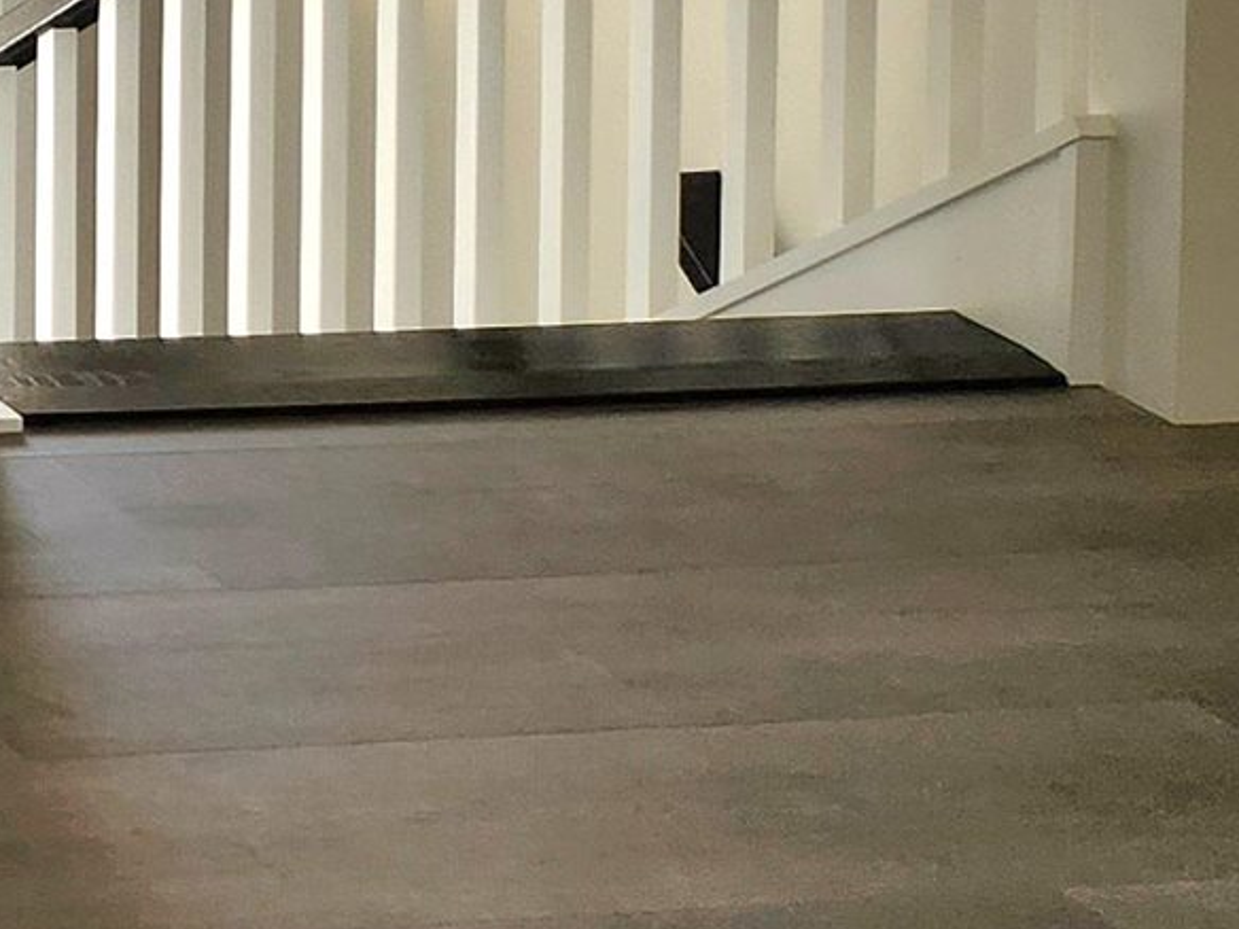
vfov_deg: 10.4
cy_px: -1396
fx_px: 4331
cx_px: -1850
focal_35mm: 121
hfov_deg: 12.4
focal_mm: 5.4
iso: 32
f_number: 1.8
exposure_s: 1/182
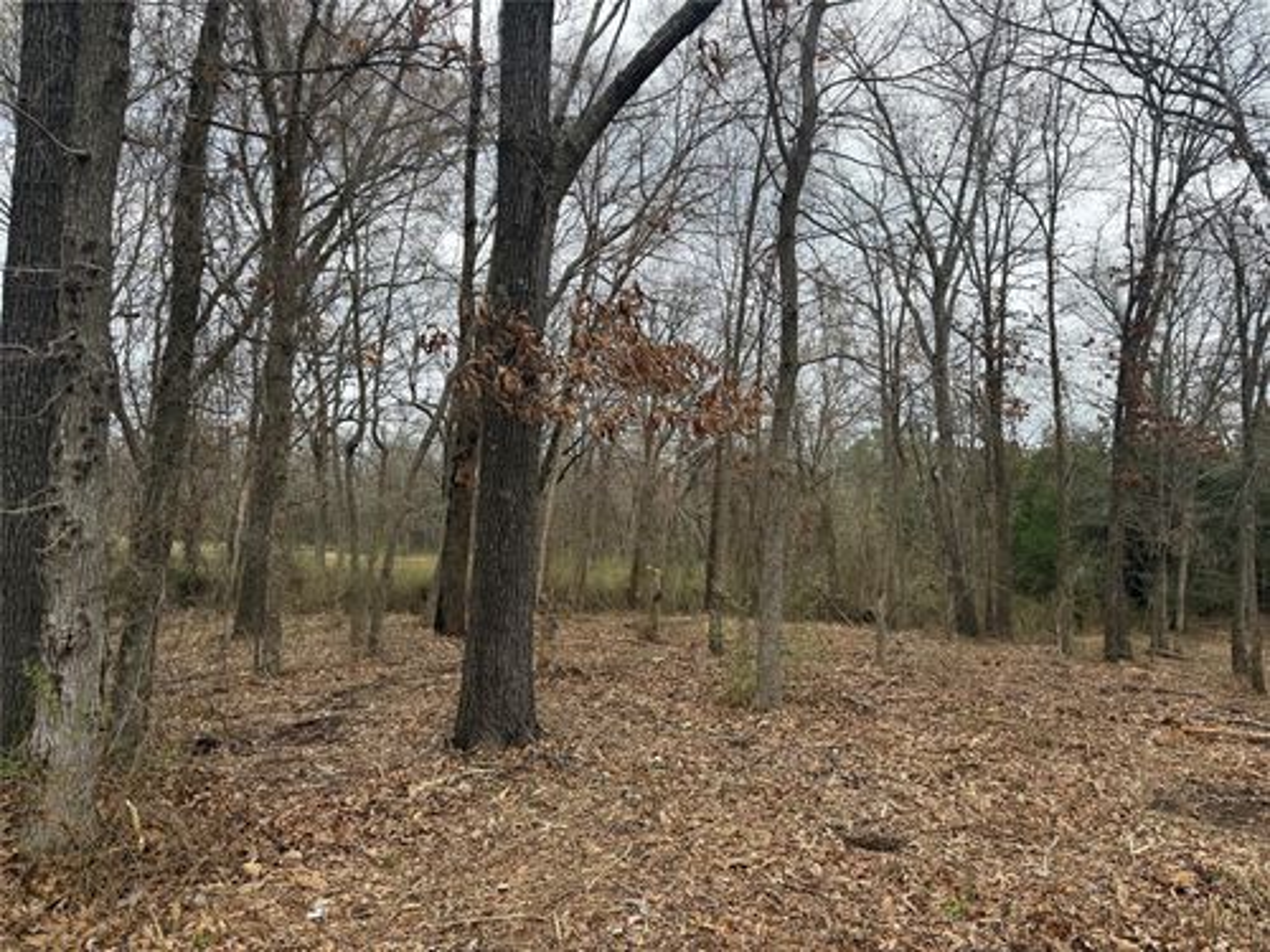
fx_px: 881
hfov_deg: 71.6
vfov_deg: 56.8
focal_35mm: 24
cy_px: 476
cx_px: 635
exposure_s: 1/1174
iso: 100
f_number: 1.78
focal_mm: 6.76
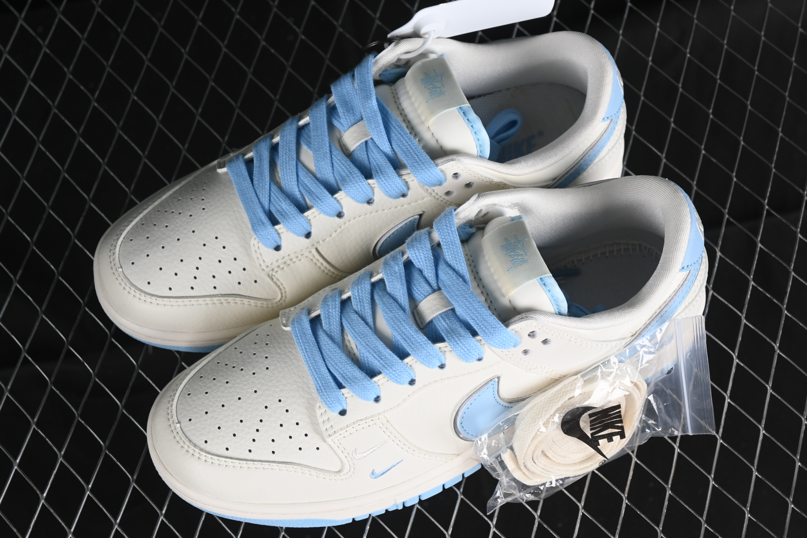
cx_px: 404
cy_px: 269
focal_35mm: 75
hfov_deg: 27.0
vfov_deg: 18.2
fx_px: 1681
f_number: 7.1
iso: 160
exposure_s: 1/100
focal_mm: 50
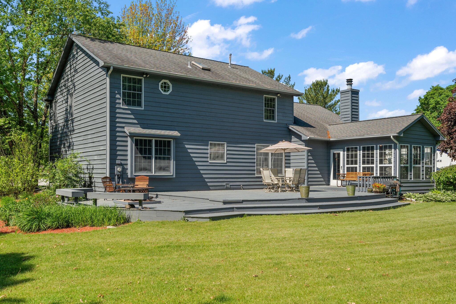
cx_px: 228
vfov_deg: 42.3
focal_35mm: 31
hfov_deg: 60.3
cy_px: 152
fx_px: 393
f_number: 8
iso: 400
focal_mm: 20.9
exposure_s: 1/640
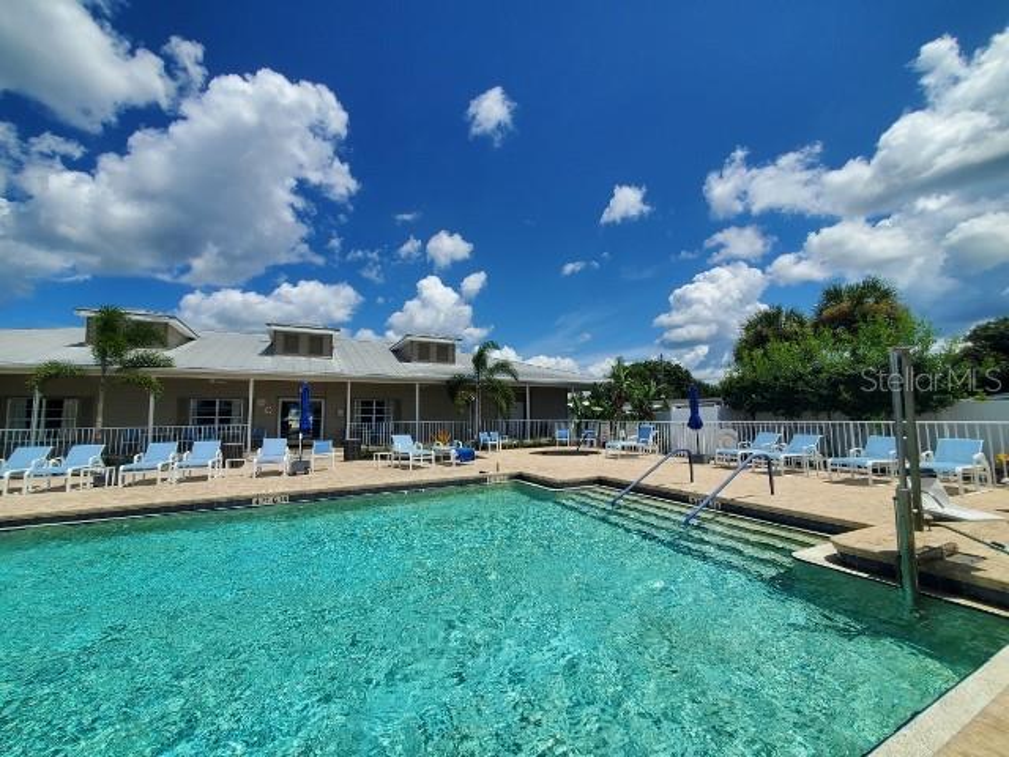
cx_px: 504
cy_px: 378
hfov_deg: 106.2
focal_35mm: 13
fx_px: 379
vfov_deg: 89.9
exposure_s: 1/2222
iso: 50
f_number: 2.2
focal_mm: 1.8
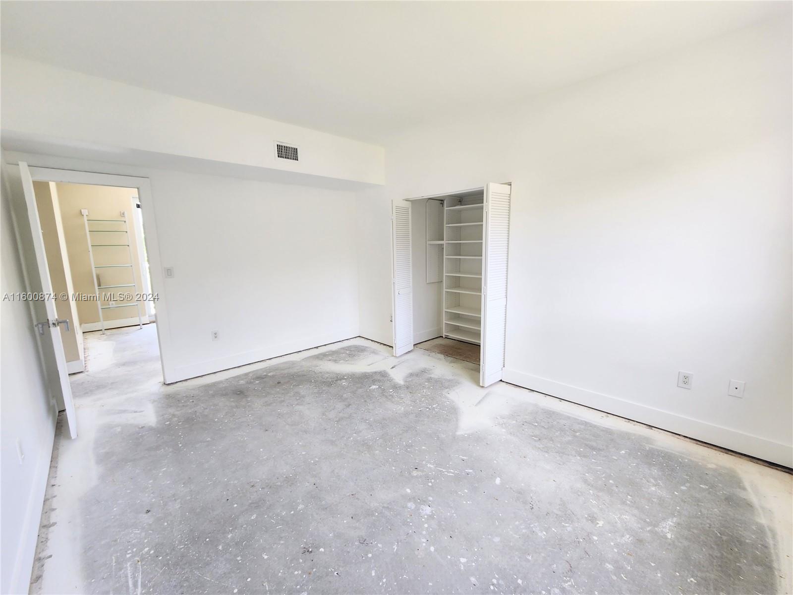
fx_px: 298
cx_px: 396
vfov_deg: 89.9
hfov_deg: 106.2
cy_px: 298
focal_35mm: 13
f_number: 2.2
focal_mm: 2.2
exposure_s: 1/60
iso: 64
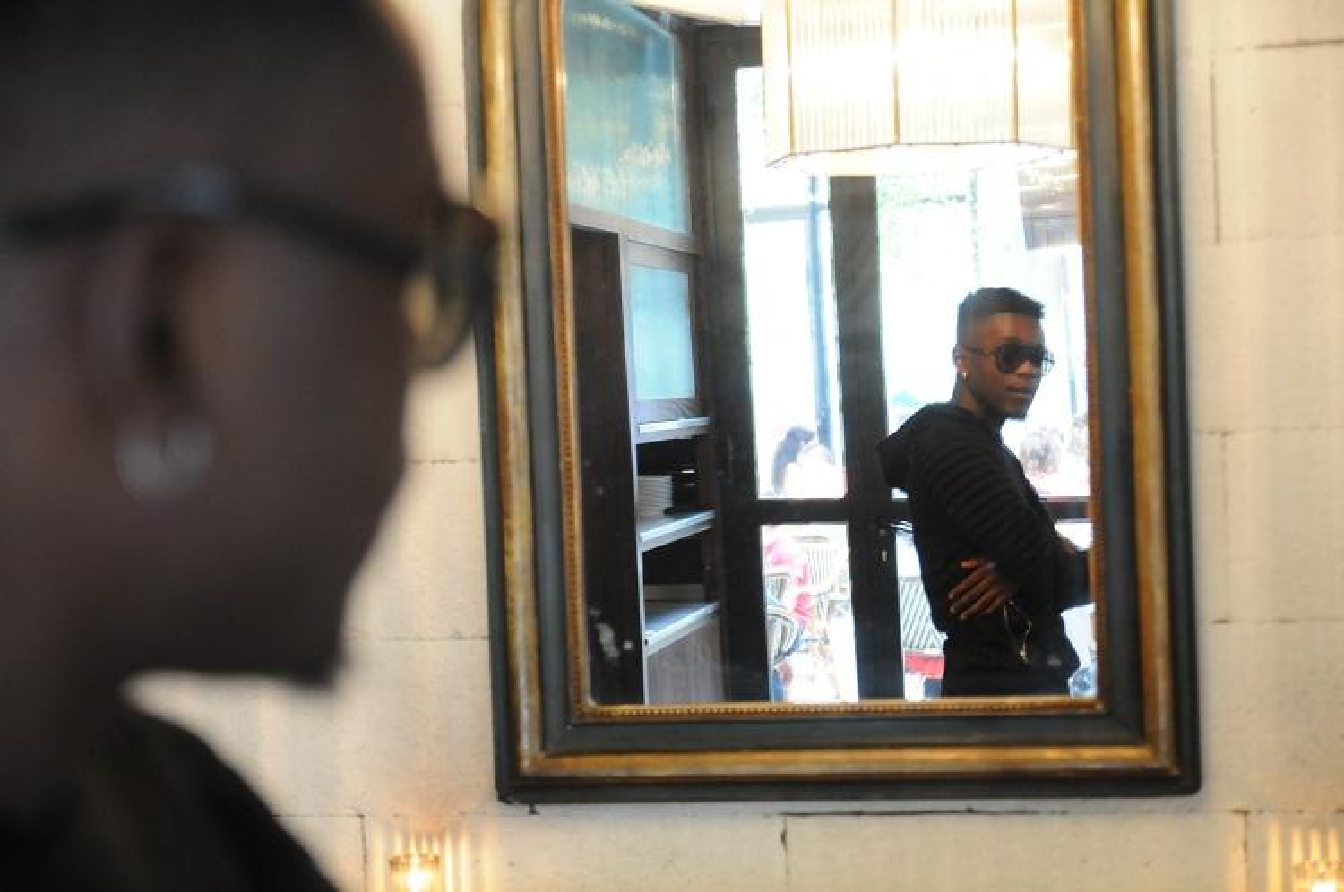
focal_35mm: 60
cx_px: 672
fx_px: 2237
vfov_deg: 22.6
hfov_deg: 33.4
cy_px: 446
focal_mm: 40
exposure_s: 1/60
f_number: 2.8
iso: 1600
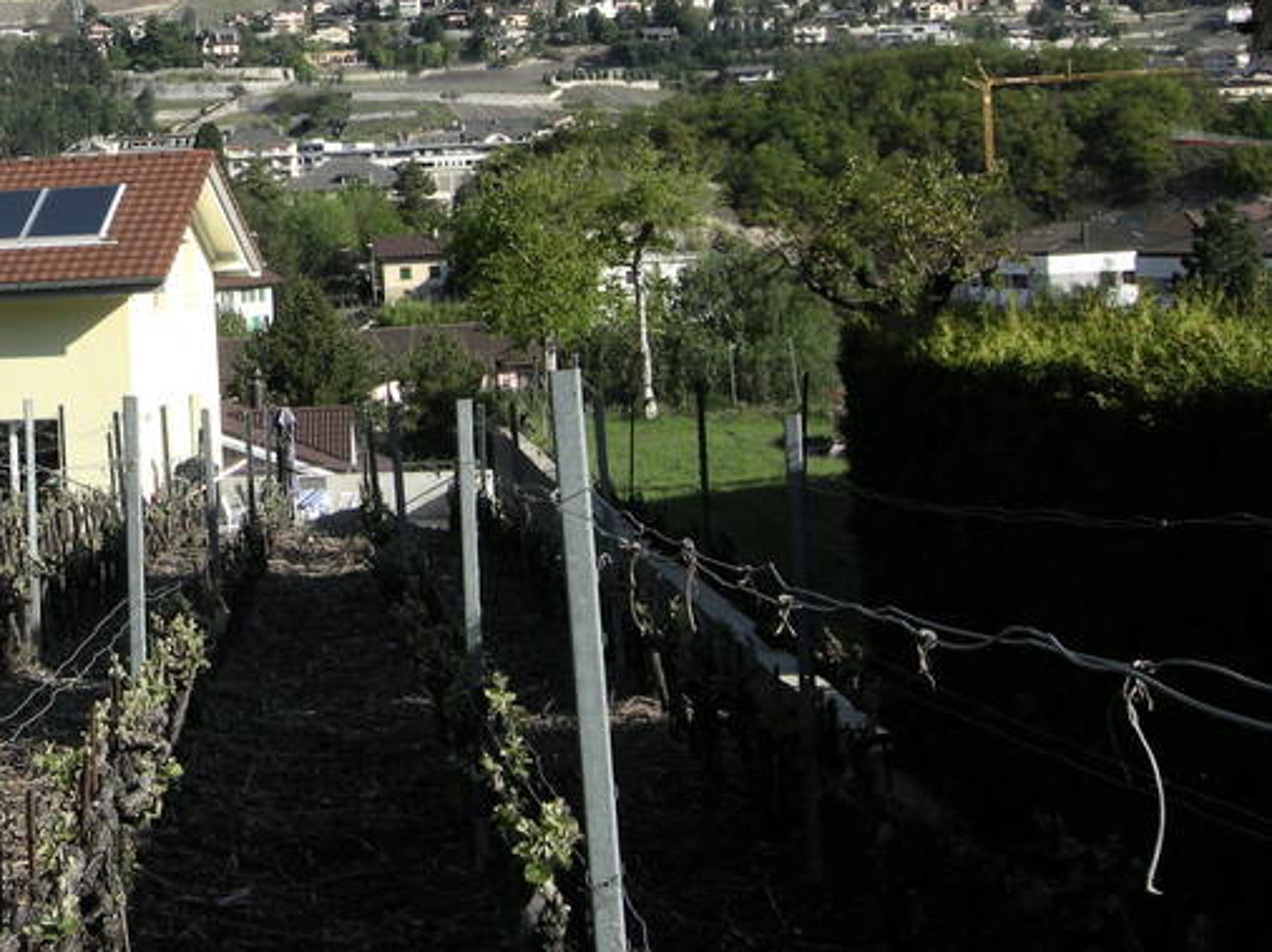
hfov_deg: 22.7
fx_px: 3048
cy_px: 131
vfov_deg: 17.5
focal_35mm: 83
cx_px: 18
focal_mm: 8.5
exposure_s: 1/205
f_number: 5.7
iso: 64
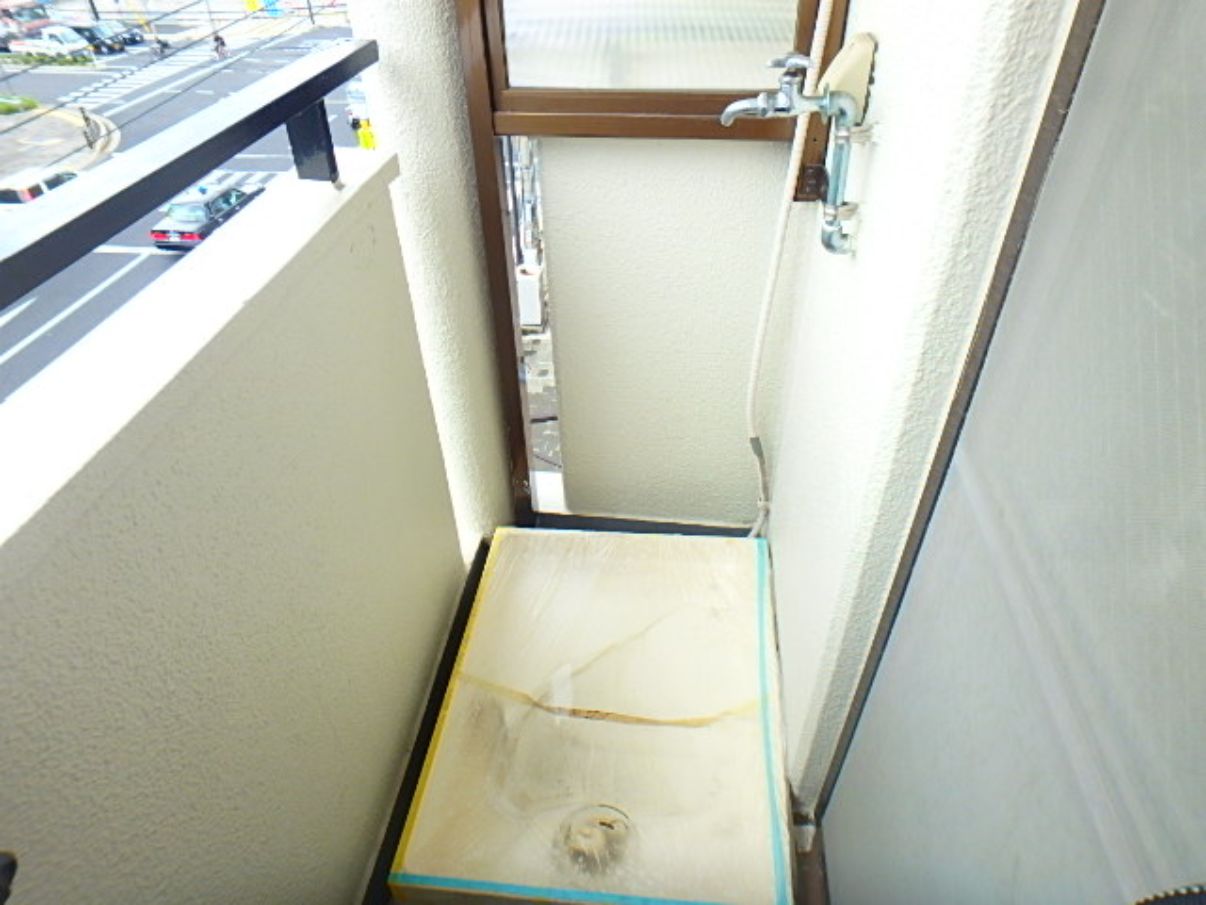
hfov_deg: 79.0
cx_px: 603
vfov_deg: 63.4
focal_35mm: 21
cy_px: 452
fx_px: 732
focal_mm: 3.7
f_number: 3.5
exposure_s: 1/200
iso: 125
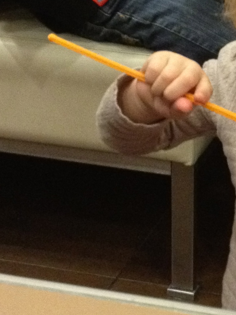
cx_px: 339
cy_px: 77
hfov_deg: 10.9
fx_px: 1200
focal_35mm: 132
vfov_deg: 14.9
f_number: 2.4
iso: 400
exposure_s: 1/17
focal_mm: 4.28
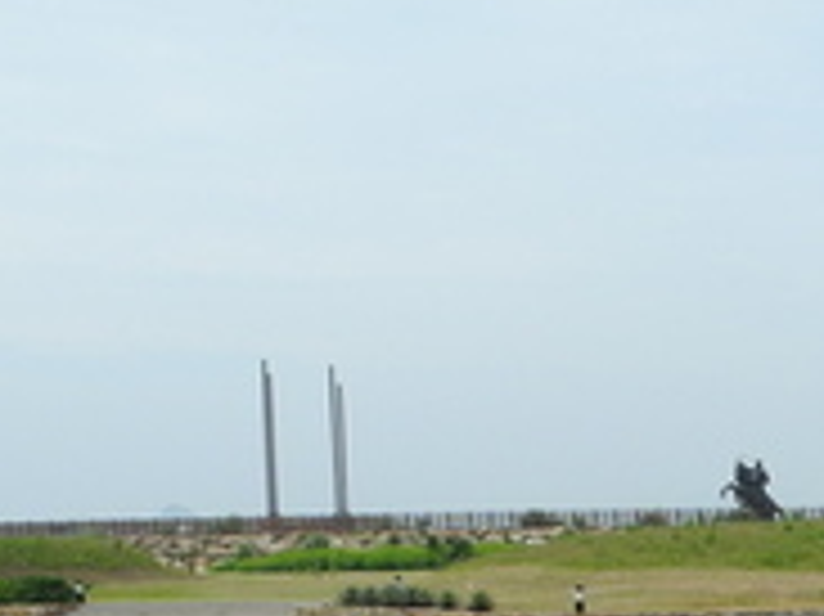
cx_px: 856
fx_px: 2331
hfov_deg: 19.4
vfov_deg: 13.7
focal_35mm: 98
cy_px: 1043
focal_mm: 6
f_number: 3.5
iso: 100
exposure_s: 1/1037
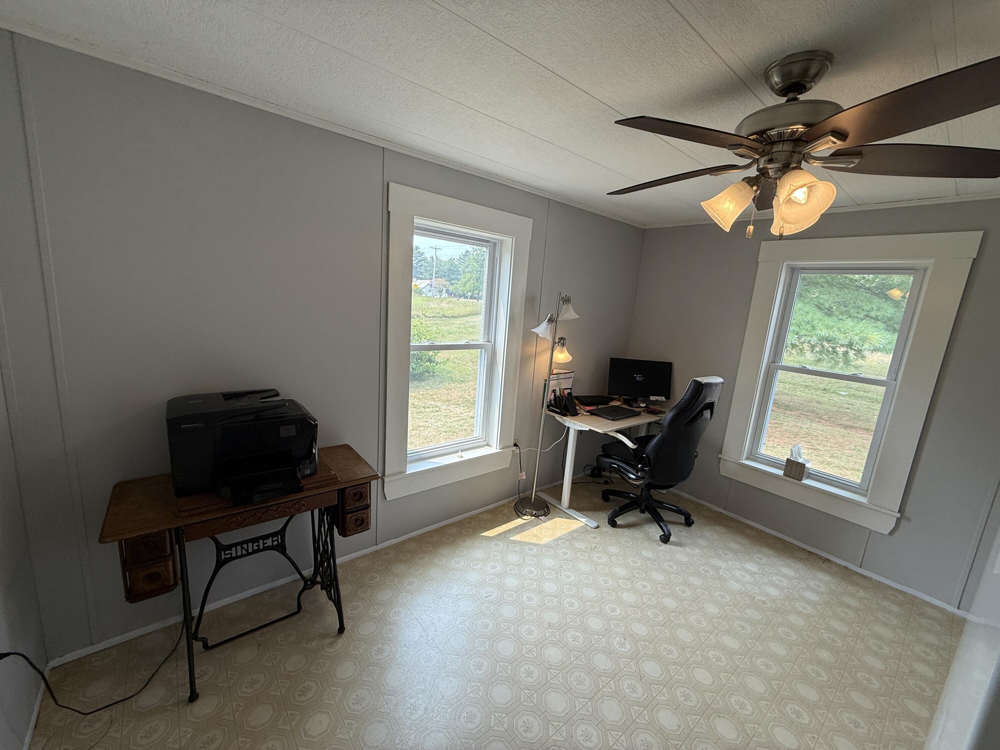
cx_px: 500
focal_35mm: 14
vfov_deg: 85.7
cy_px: 375
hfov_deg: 102.1
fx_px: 404
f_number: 2.2
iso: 50
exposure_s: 1/120
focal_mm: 2.22
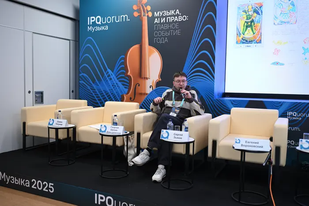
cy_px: 103
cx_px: 154
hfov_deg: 54.4
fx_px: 300
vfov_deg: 37.9
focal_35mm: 35
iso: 500
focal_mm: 35
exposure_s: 1/200
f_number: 1.8
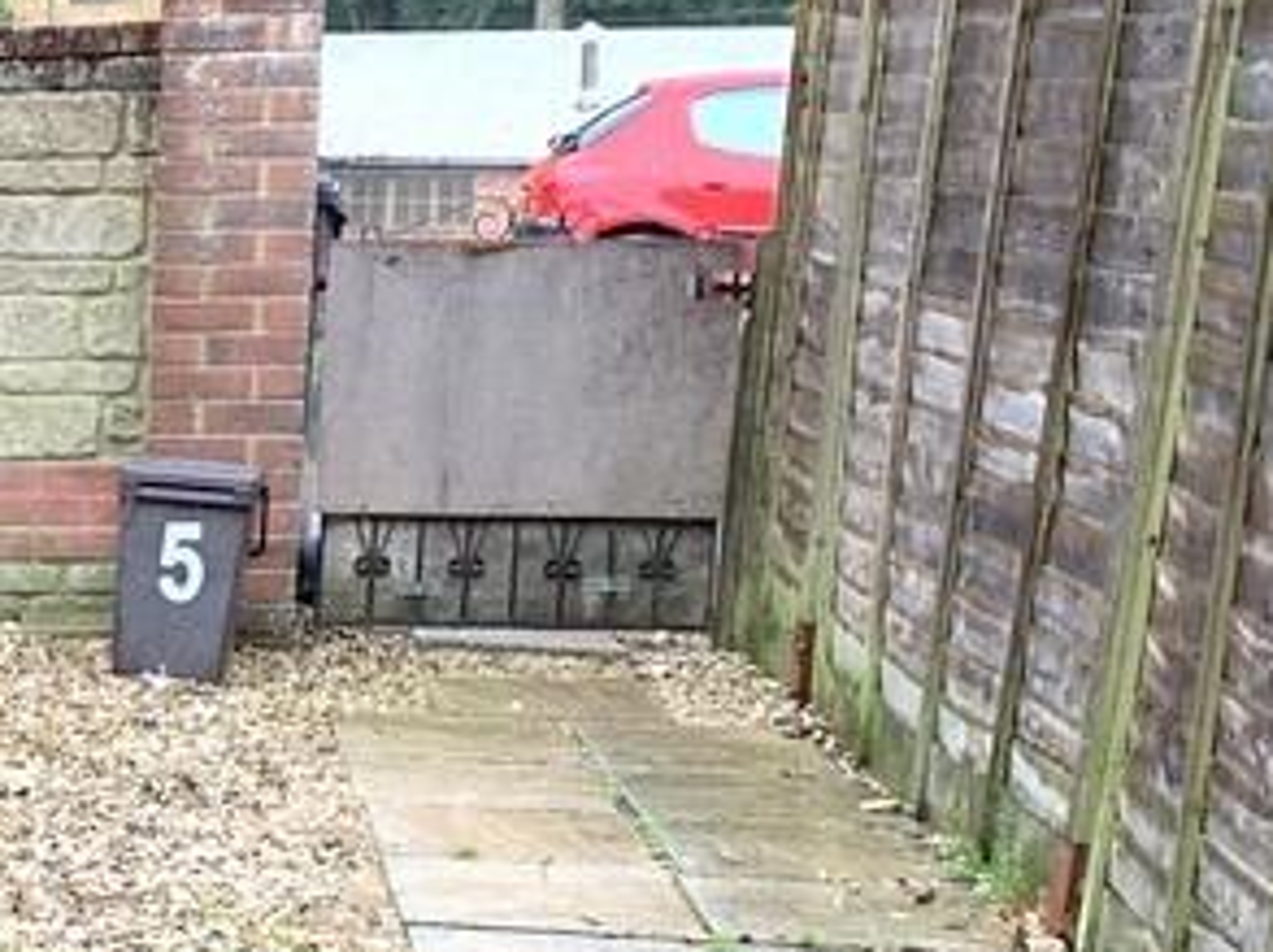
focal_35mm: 91
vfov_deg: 16.0
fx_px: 3342
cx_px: -843
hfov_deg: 18.2
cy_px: 878
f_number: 1.8
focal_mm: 4.25
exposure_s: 1/122
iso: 32
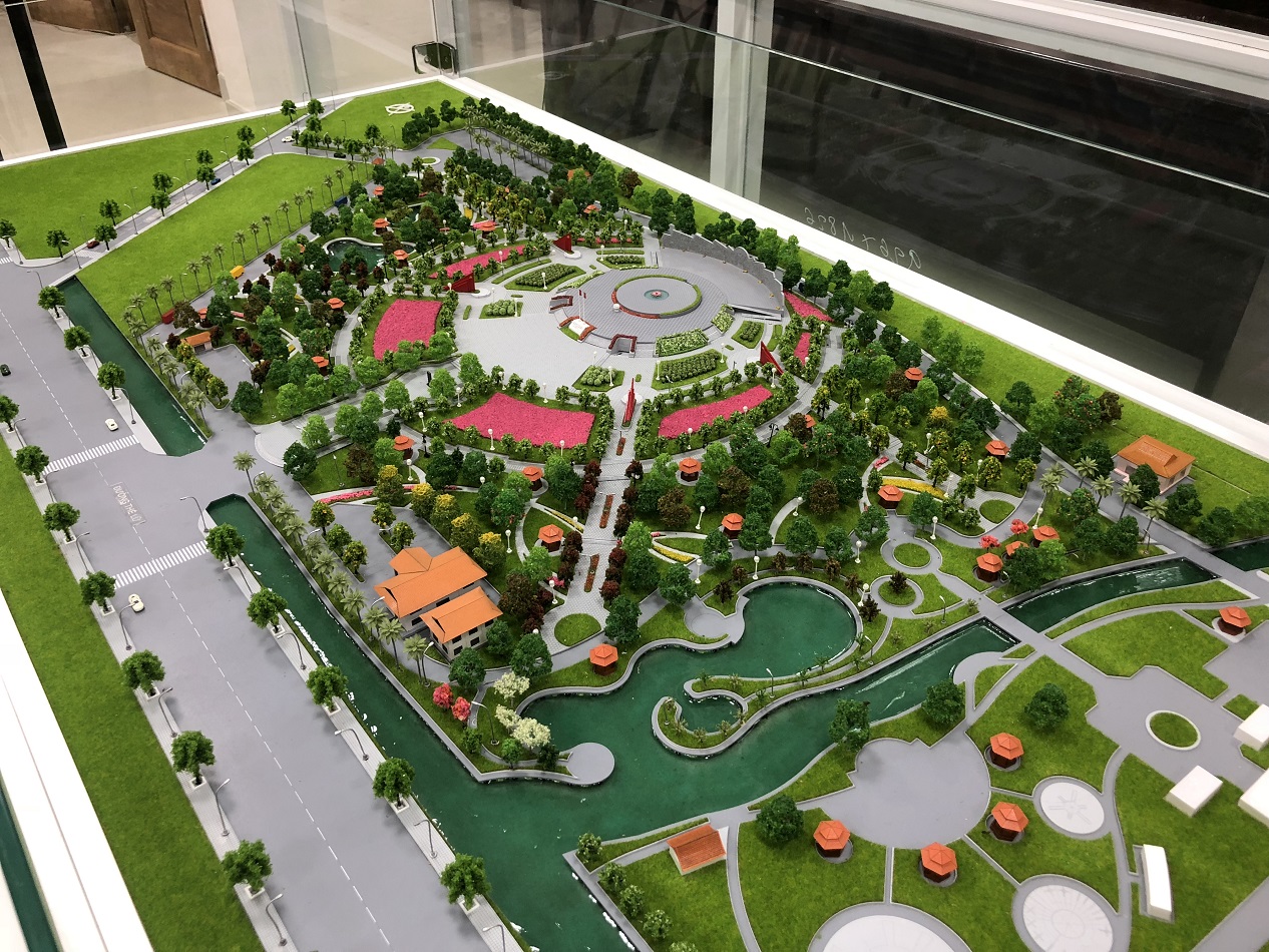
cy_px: 476
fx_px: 1027
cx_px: 634
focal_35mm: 28
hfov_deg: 63.4
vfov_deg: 49.8
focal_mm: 3.99
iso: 40
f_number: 1.8
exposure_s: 1/20
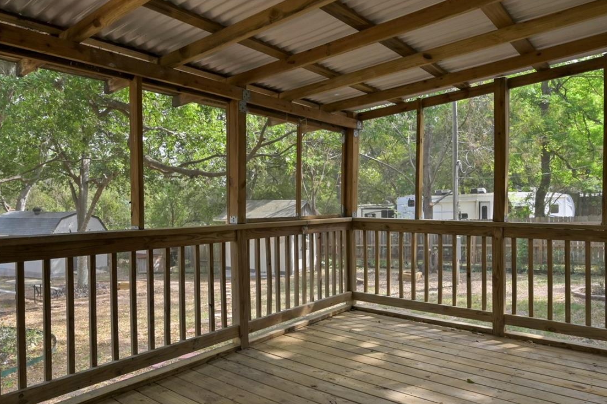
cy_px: 201
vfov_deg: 49.5
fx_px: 438
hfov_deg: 69.3
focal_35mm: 26
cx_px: 275
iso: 800
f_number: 8
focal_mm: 14
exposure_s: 1/200
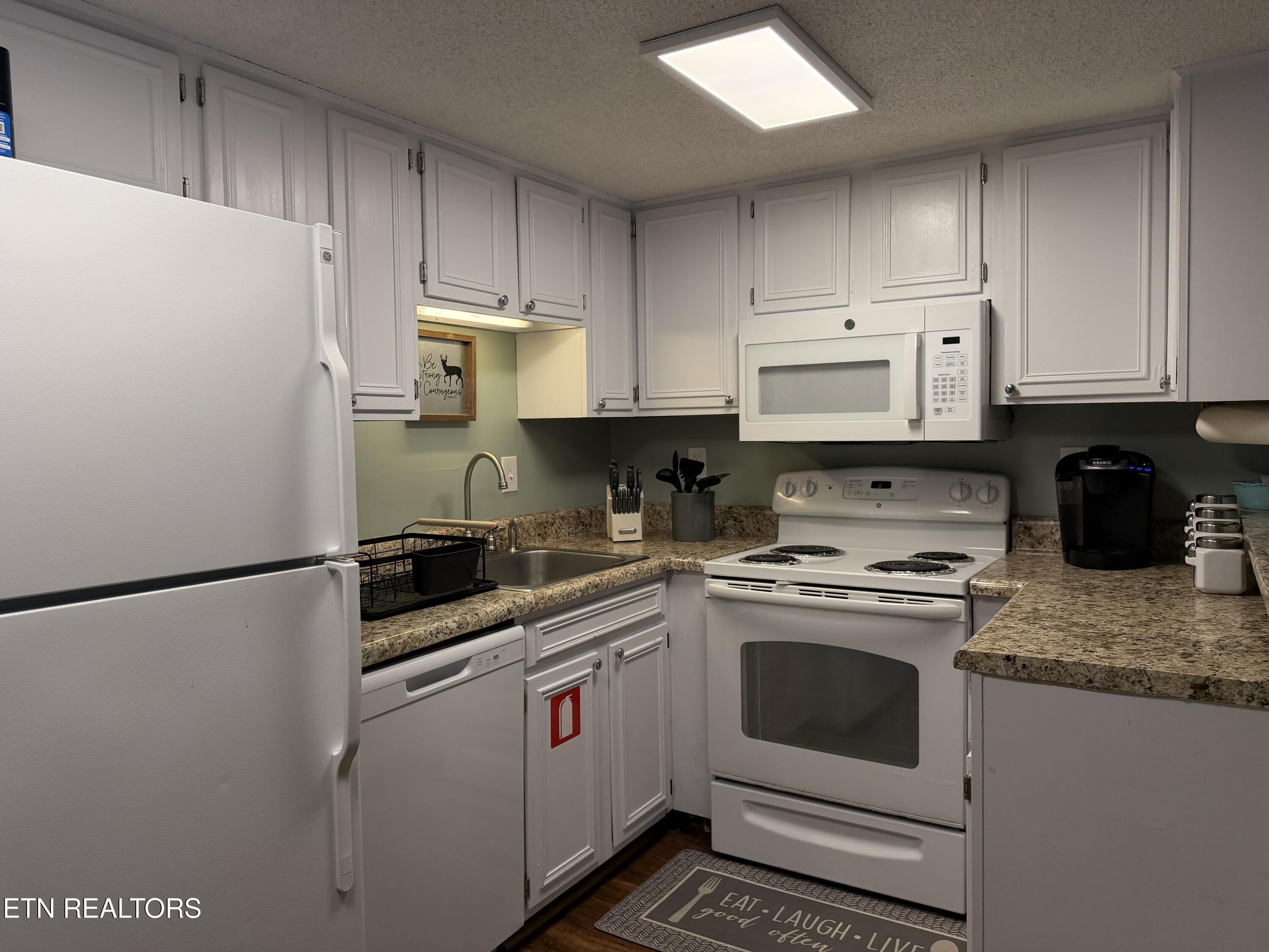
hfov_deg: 71.6
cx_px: 634
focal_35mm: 24
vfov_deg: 56.8
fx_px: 880
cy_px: 476
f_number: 1.78
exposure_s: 1/218
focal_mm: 6.76
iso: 200
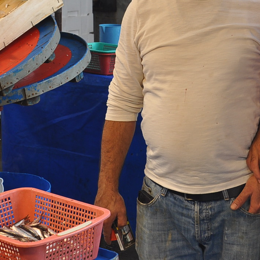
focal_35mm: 116
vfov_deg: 15.0
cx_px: 252
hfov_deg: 14.8
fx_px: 986
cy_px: 67
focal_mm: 30
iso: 200
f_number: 6.3
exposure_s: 1/160
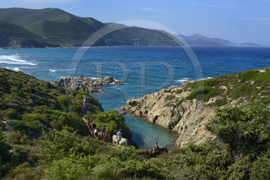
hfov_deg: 54.5
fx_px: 262
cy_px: 90
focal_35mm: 35
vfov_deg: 37.8
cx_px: 135
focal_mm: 35
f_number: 9
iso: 400
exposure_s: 1/640
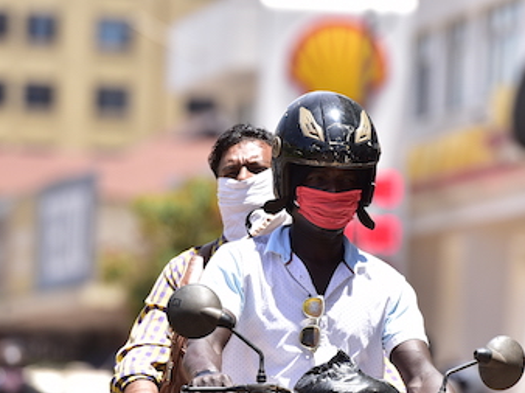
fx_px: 6562
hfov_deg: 4.6
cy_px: 297
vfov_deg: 3.4
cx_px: 328
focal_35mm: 433
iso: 200
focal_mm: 200
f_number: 4
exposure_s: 1/1250
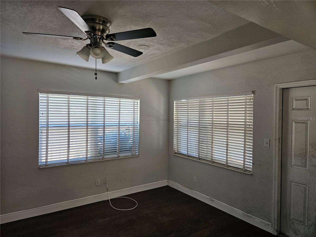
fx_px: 210
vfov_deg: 58.9
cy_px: 118
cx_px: 158
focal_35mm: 23
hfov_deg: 73.9
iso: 200
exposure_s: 1/120
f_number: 1.8
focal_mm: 5.4
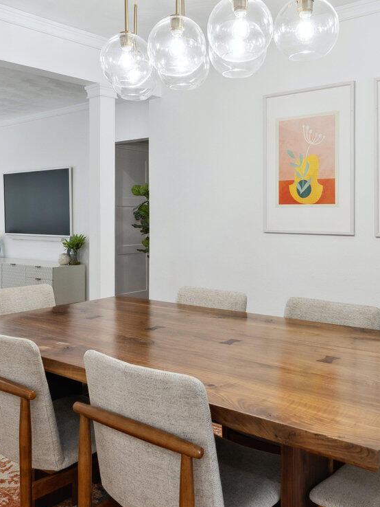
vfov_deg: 52.5
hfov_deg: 40.7
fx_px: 512
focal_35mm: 35
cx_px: 178
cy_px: 220
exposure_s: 1/40
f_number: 7.1
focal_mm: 14
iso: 250
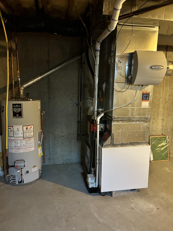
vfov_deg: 67.3
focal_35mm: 26
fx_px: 173
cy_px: 116
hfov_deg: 53.1
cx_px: 86
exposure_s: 1/30
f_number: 1.5
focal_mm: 5.7
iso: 640
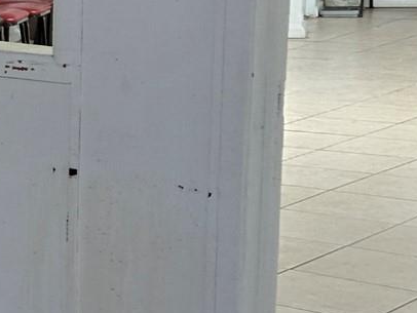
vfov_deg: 12.8
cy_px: 203
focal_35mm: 116
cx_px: -508
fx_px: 1398
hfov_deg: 13.5
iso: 400
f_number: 1.8
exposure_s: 1/120
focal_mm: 5.4
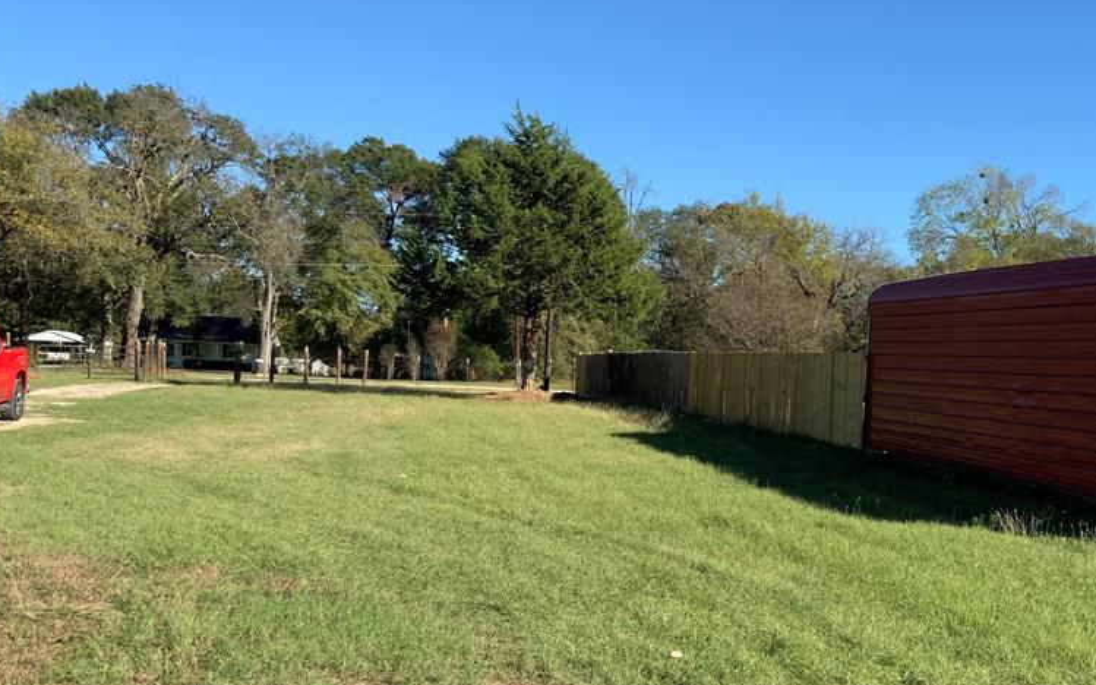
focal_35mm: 42
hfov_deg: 46.4
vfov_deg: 30.5
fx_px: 1254
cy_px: 379
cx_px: 732
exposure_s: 1/1279
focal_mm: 3
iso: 16
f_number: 1.8
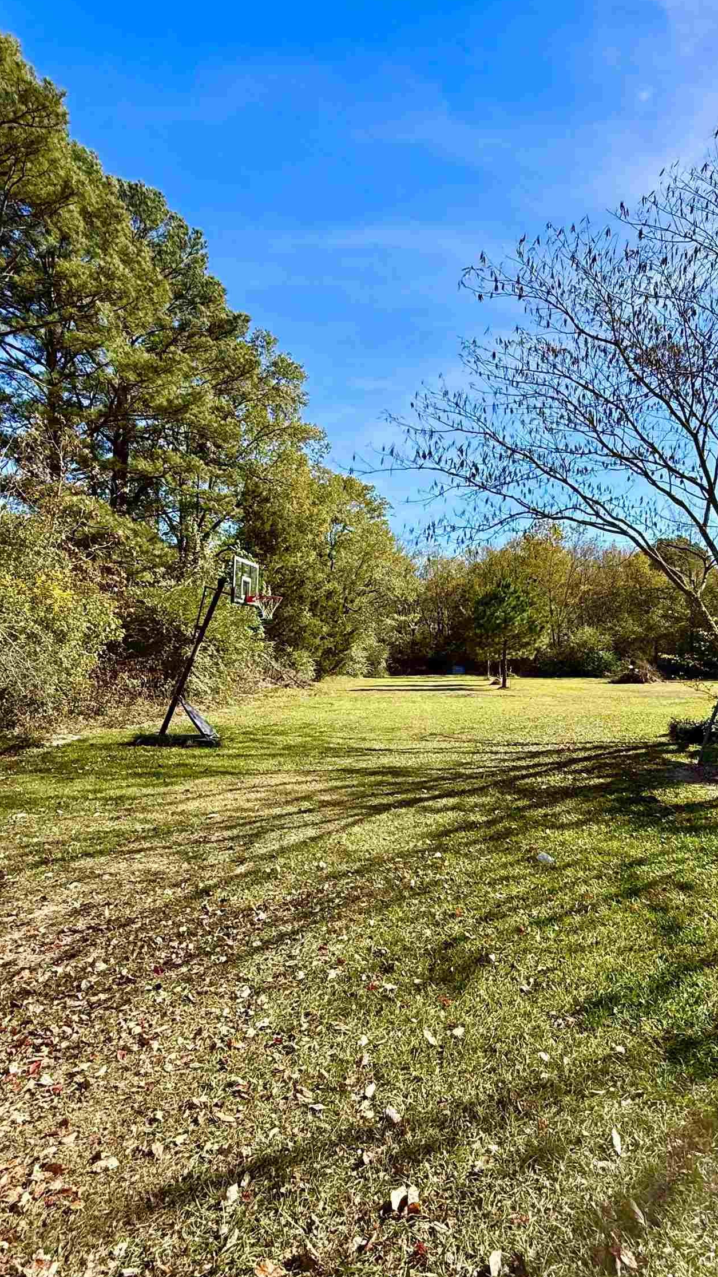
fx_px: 711
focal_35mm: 21
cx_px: 456
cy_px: 642
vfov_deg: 83.8
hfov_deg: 52.9
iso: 50
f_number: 2.2
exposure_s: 1/1033
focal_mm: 2.22
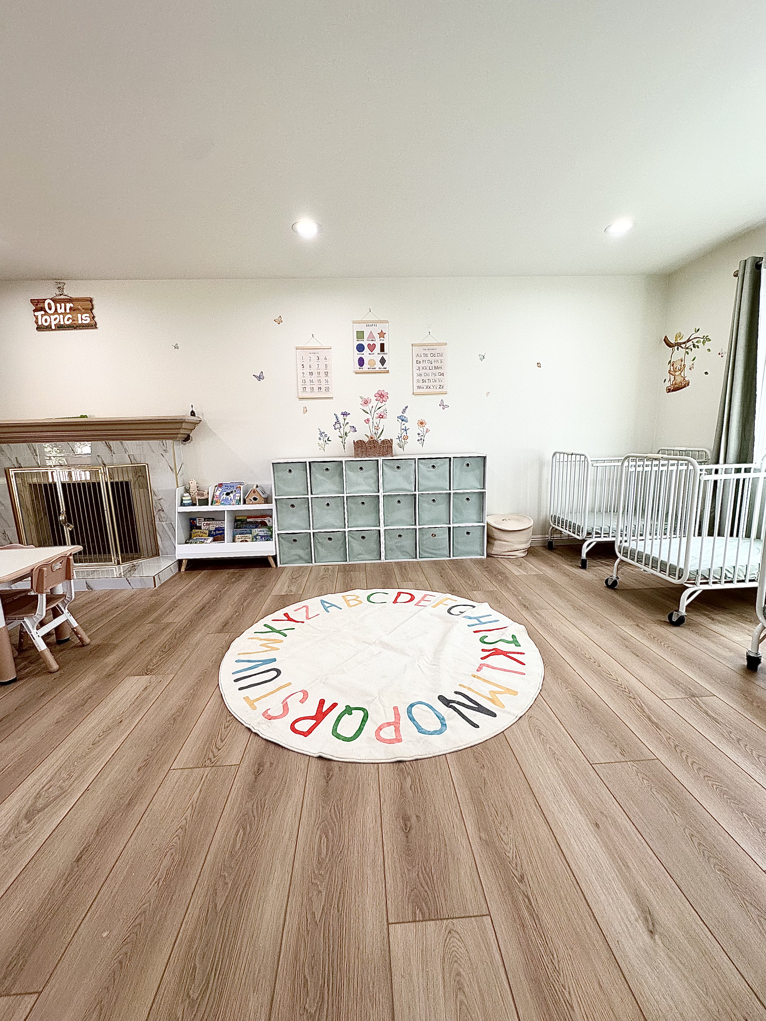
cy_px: 510
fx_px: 413
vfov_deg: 102.1
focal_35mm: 14
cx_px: 383
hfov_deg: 85.7
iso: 100
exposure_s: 1/120
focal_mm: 2.22
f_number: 2.2
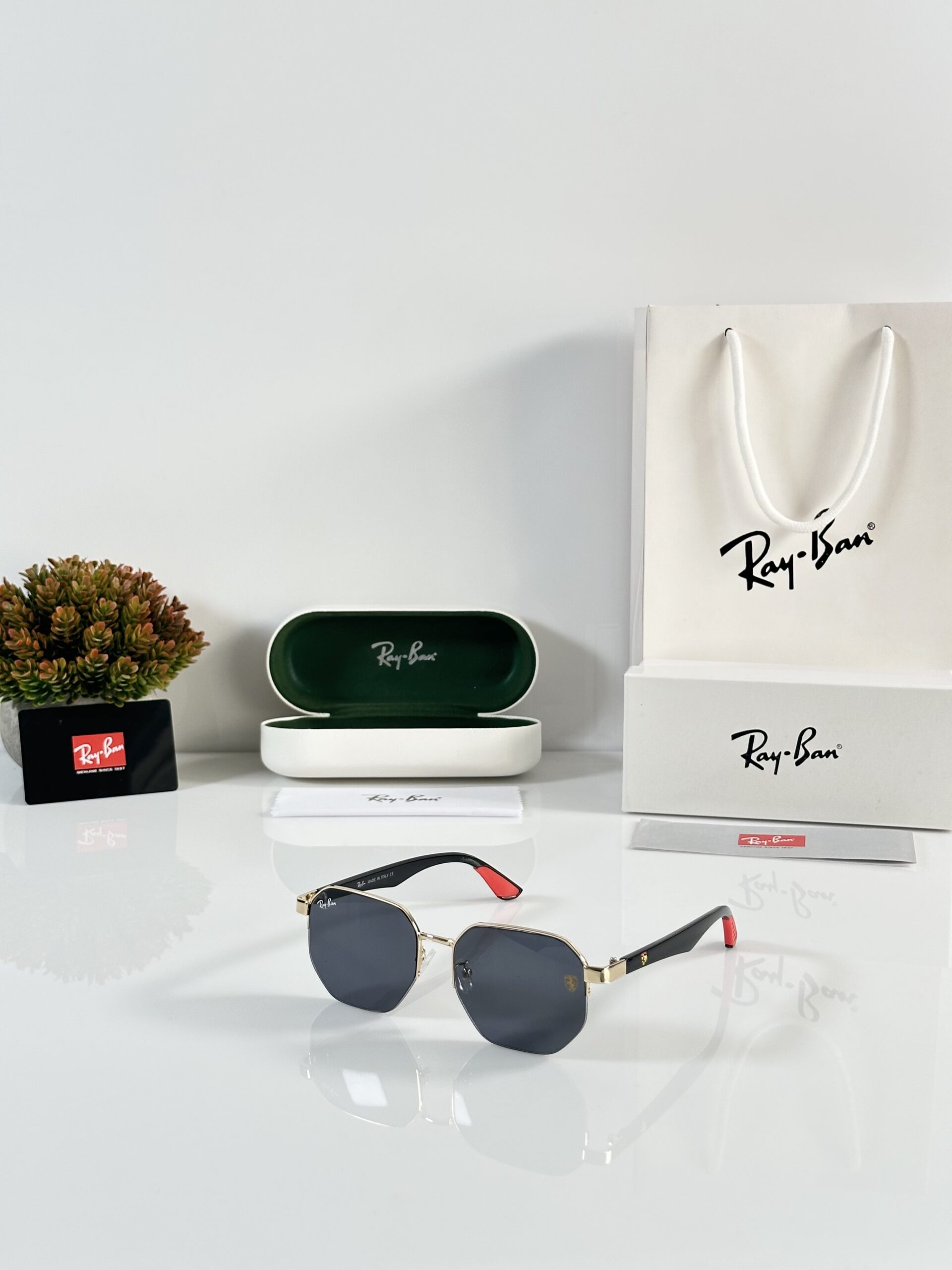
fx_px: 1760
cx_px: 476
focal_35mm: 48
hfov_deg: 30.3
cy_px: 635
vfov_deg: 39.7
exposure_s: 1/100
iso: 64
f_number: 1.78
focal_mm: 6.86
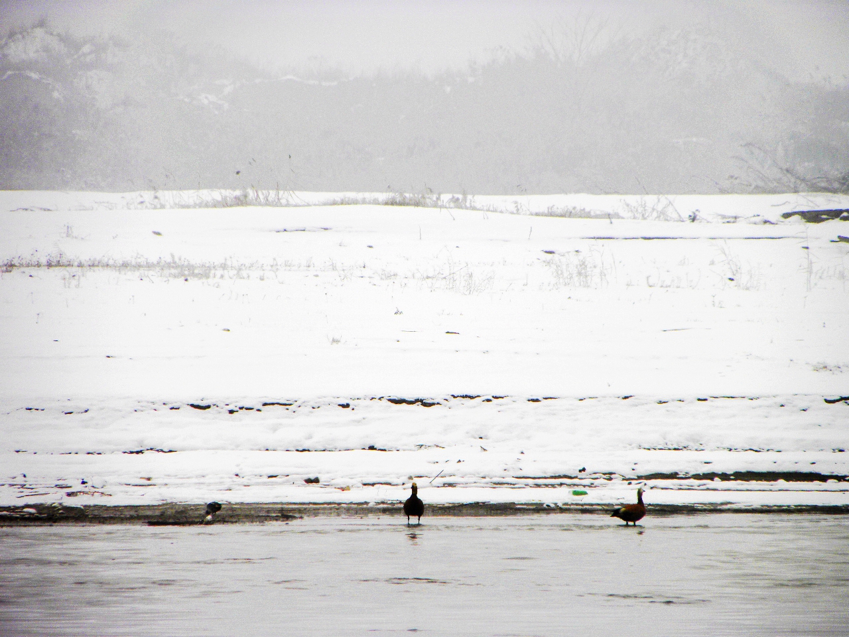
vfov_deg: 2.4
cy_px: 318
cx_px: 424
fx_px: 15304
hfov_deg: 3.2
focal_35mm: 624
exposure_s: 1/380
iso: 64
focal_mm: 110.4
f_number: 6.3
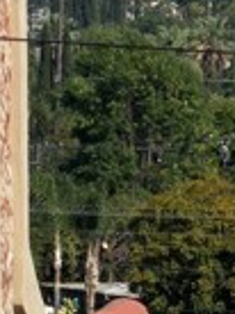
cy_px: -203
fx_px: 8444
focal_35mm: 930
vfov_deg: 2.1
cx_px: 9
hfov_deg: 1.6
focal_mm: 16.89
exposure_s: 1/894
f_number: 2.8
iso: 16
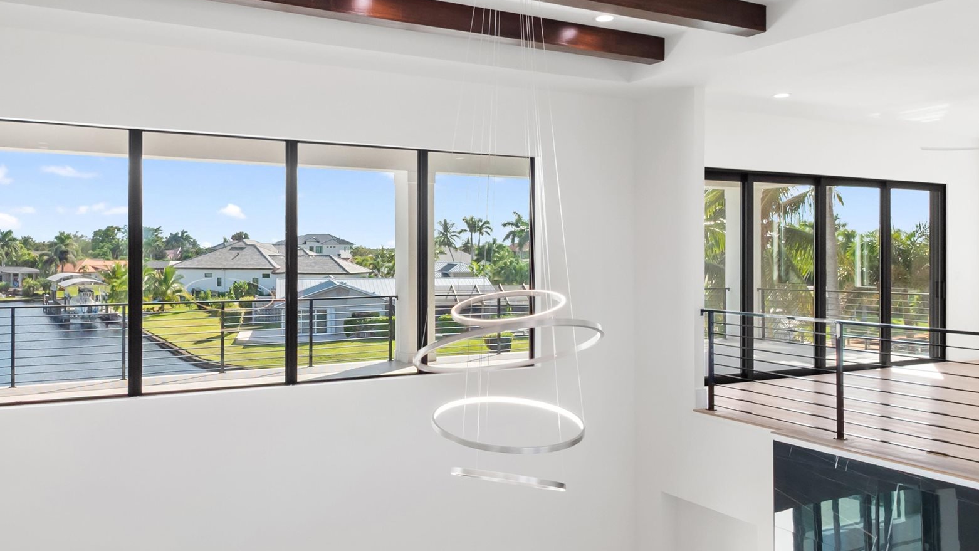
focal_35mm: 30
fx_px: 779
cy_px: 265
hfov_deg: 64.2
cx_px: 456
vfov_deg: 38.9
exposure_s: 1/25
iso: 200
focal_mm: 7
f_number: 7.1
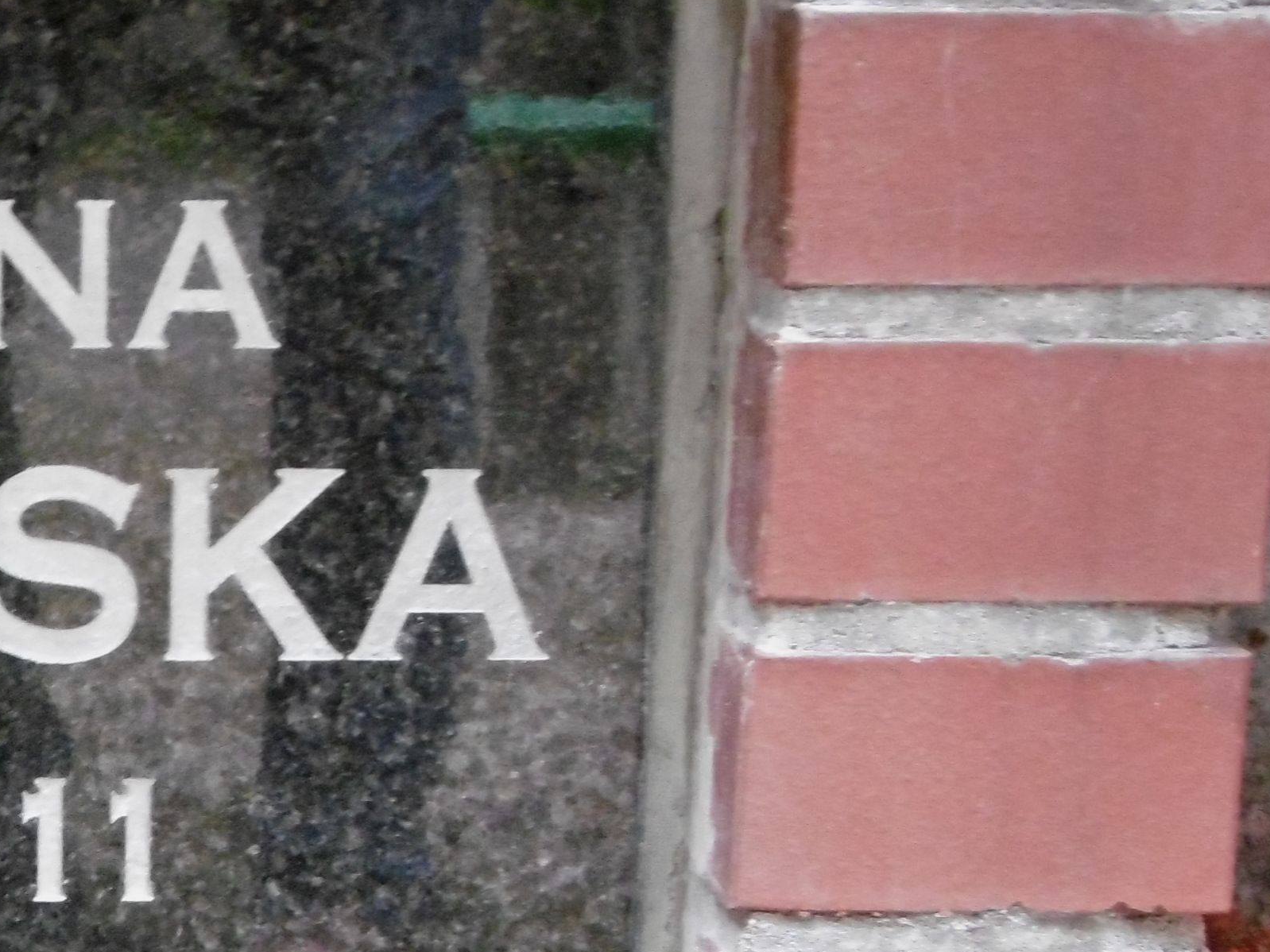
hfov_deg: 15.5
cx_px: -125
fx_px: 4549
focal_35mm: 124
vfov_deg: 11.9
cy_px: 837
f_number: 3.8
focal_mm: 7.7
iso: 400
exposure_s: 1/25
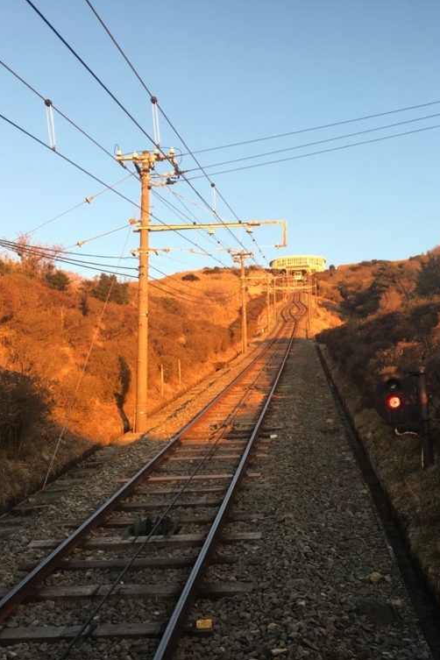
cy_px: 329
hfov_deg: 32.6
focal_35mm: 41
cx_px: 251
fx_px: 752
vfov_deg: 47.4
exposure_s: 1/120
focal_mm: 4.15
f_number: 2.2
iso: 32
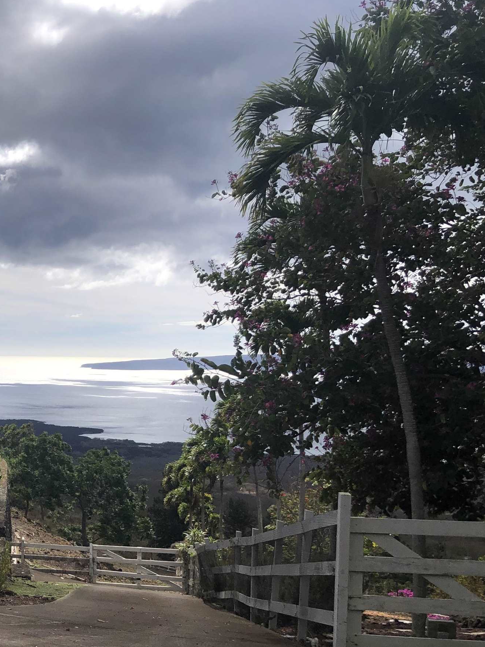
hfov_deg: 26.8
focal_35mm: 49
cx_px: -72
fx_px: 915
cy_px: 405
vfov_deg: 38.7
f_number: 1.8
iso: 25
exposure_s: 1/3690
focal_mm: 3.99
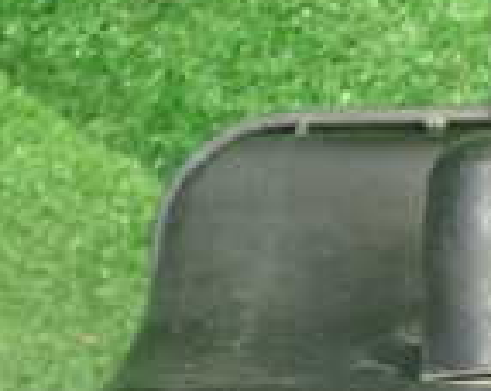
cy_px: 473
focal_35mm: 123
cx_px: 556
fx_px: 1785
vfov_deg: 12.2
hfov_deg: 15.2
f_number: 2.3
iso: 200
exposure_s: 1/40
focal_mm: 5.4
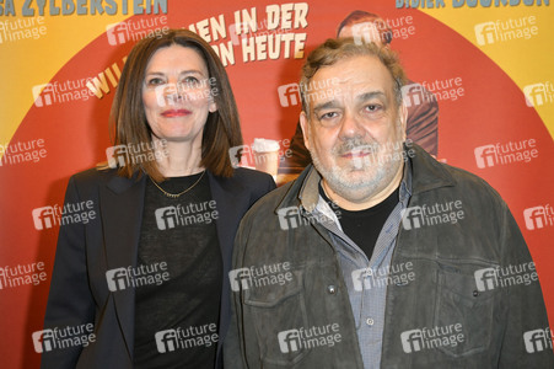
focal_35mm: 48
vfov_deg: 28.0
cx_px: 277
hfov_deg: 41.1
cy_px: 184
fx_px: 738
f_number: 5
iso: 2000
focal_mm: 48
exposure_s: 1/125
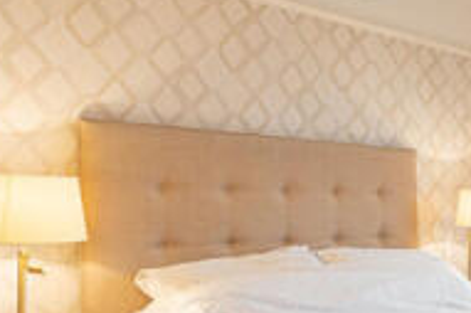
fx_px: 654
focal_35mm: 50
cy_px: 228
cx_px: 573
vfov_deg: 26.6
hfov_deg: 32.3
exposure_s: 1/50
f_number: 4
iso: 125
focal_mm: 14.6
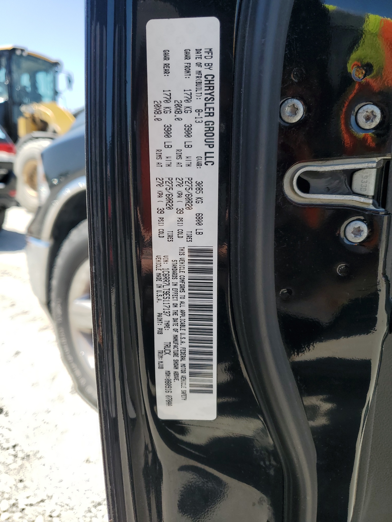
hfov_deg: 53.1
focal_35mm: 26
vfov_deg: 67.3
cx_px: 196
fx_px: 393
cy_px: 261
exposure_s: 1/1111
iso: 50
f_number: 1.5
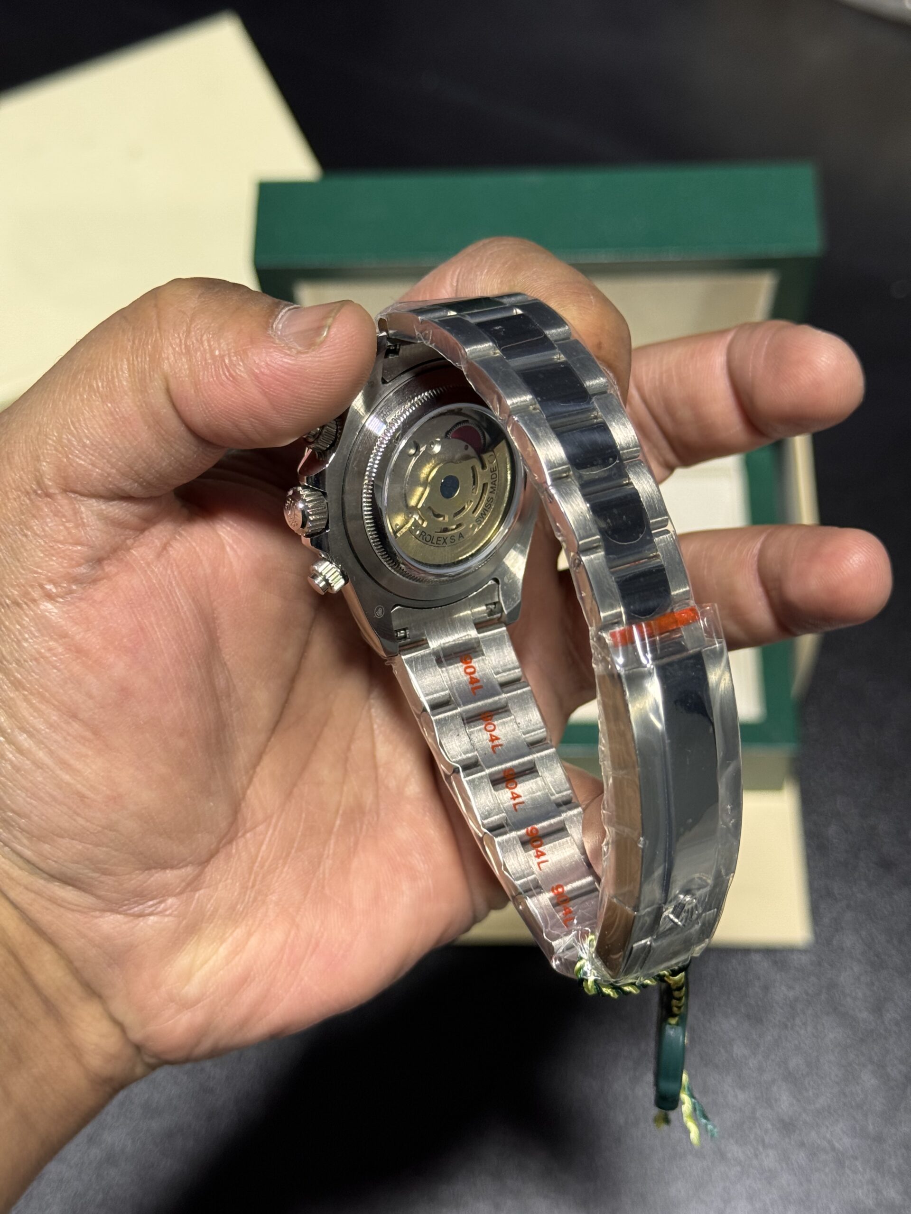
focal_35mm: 48
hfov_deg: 30.3
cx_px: 456
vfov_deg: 39.7
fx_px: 1684
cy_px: 607
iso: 160
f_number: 1.78
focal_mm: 6.76
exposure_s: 1/50
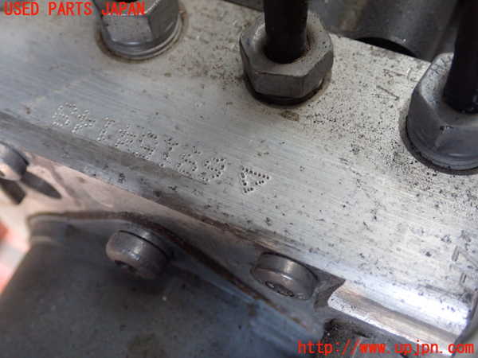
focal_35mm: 47
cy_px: 179
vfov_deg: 30.9
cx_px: 239
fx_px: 649
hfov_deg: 40.4
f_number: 3.1
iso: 800
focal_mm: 8.4
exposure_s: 1/50
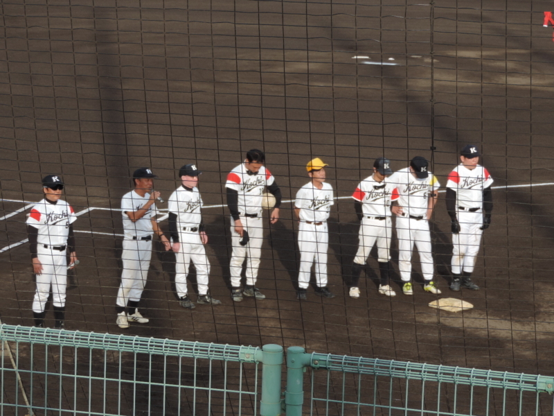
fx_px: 2321
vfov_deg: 10.2
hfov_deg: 13.6
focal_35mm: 145
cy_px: 208
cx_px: 277
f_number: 4.4
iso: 80
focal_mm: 25.8
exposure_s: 1/320
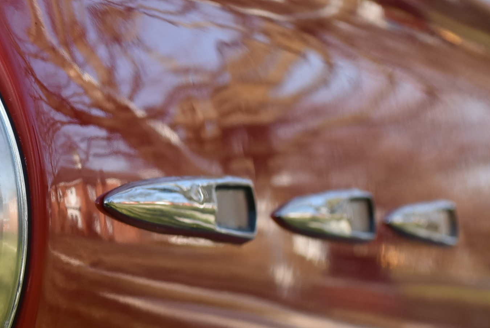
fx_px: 2494
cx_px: 8
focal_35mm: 183
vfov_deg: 7.5
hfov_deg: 11.1
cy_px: 166
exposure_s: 1/500
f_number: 8
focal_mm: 55
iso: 500
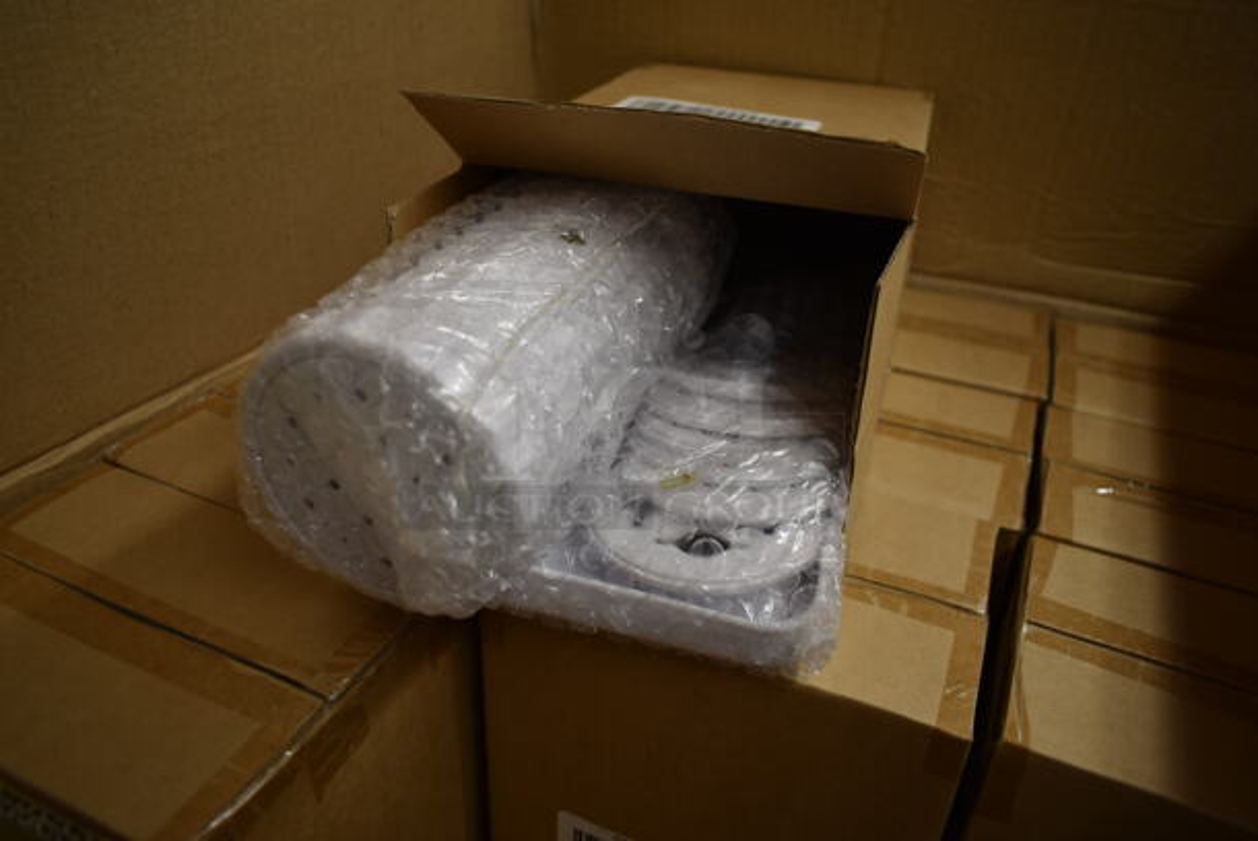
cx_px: 629
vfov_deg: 48.0
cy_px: 420
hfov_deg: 67.3
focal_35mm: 27
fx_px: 944
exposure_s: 1/40
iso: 100
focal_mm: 18
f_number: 3.5
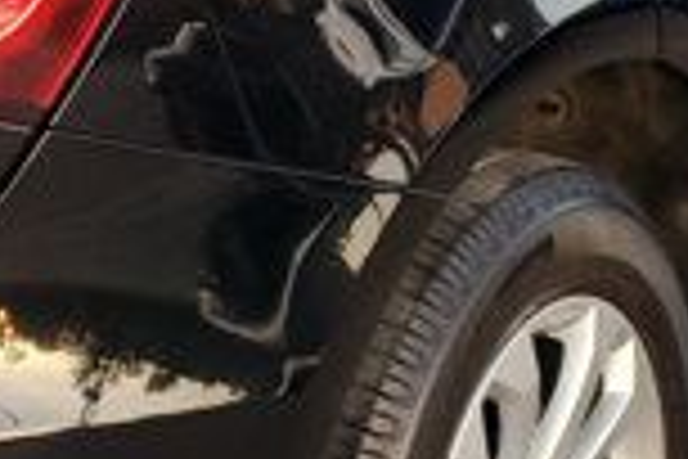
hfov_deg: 17.8
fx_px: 2159
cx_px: 54
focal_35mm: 113
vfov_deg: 12.0
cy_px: 54
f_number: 1.5
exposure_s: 1/121
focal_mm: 4.3
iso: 50
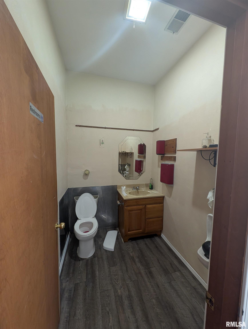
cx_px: 124
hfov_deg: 94.6
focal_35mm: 12
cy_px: 164
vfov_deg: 110.5
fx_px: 114
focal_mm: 2.23
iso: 260
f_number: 1.95
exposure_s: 1/40
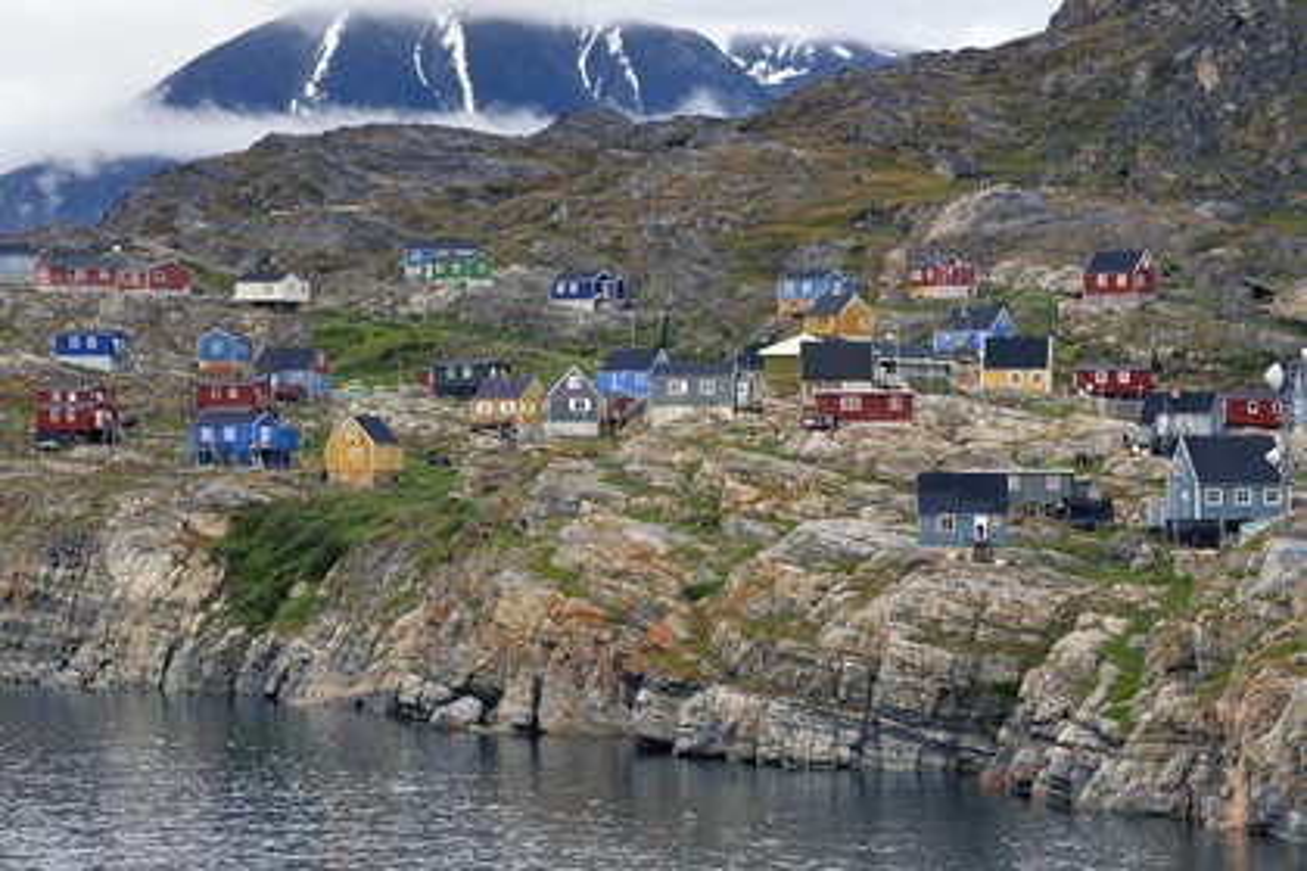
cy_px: 436
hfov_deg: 16.4
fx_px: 4538
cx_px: 654
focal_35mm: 125
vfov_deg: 11.0
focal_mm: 125
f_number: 8
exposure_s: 1/250
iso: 800
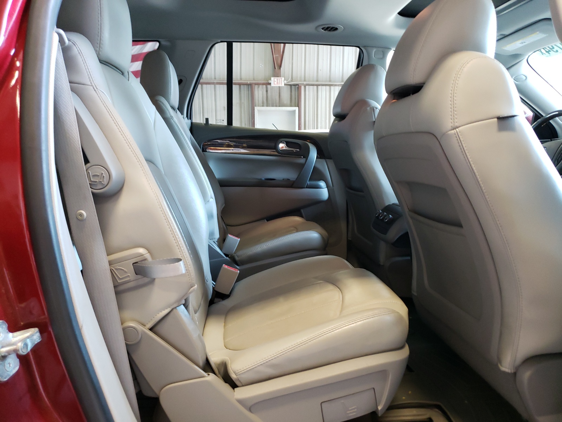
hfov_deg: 67.3
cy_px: 211
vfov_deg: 53.1
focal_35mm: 26
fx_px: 422
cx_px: 281
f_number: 1.5
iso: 200
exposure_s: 1/60.2
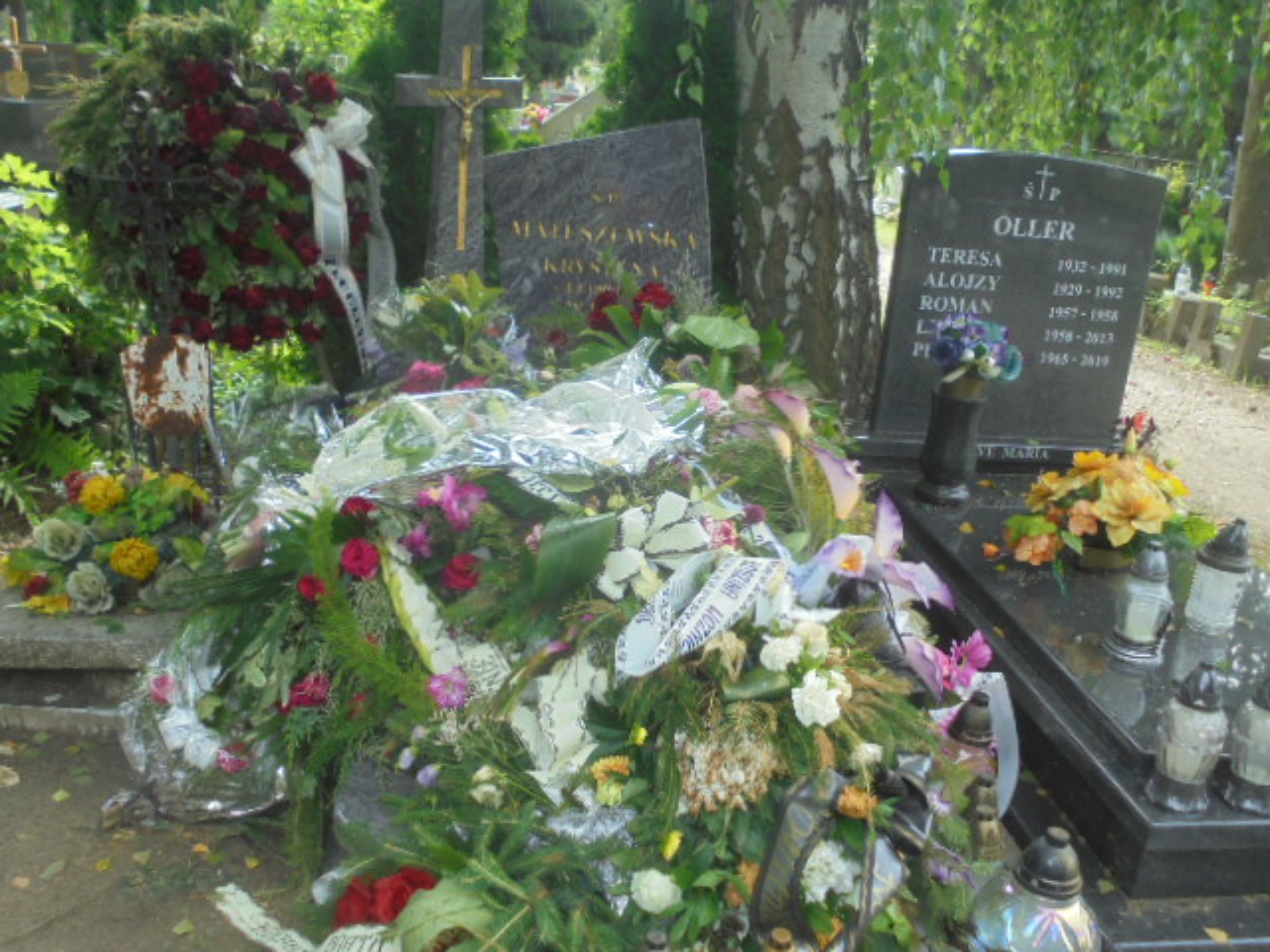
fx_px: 1247
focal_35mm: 34
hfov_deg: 54.0
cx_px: 635
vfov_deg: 41.8
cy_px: 476
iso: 100
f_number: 4
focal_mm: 6.1
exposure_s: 1/60
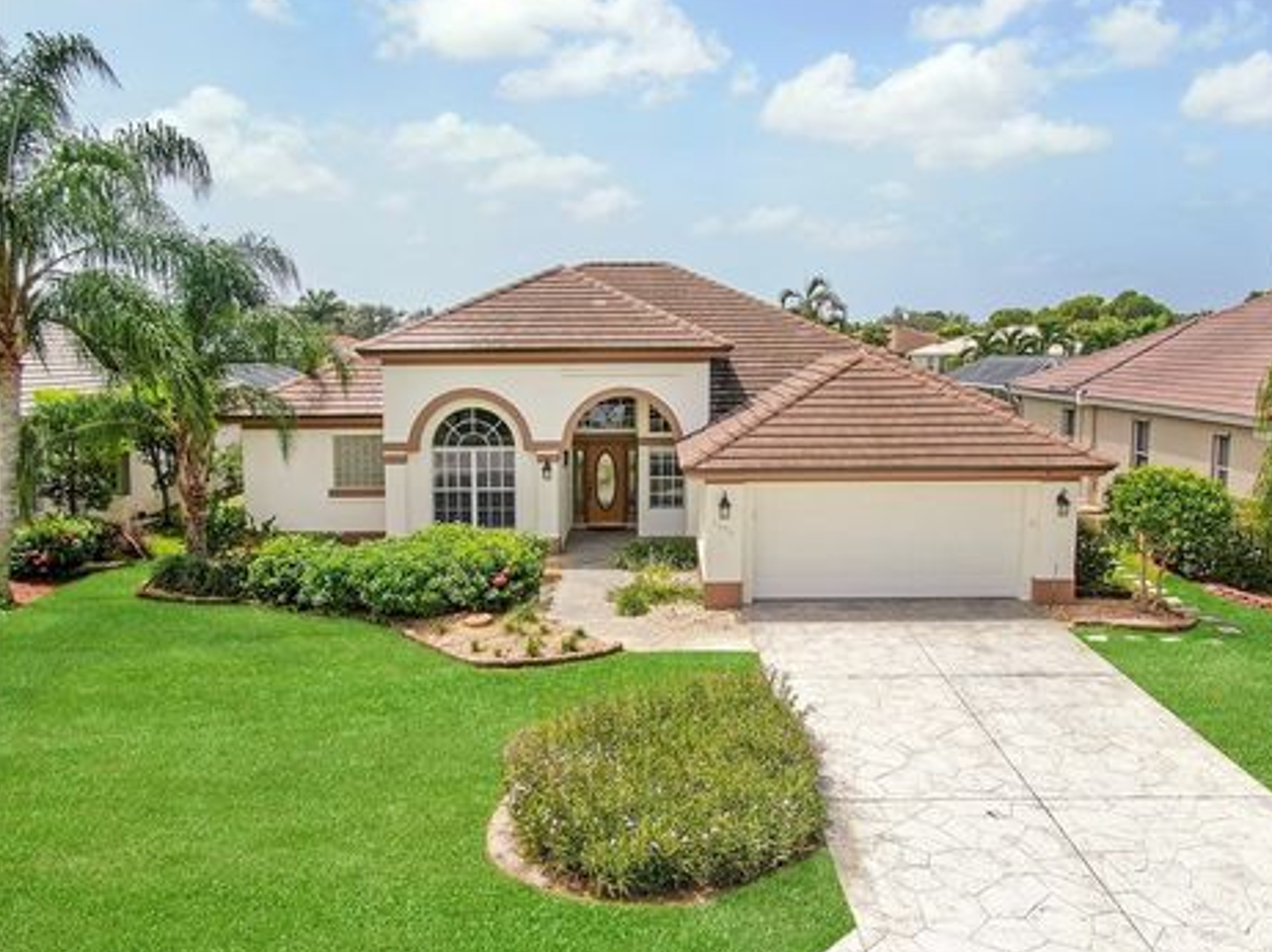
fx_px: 955
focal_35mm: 26
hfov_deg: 67.3
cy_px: 497
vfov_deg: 53.0
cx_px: 677
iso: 100
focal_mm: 4.39
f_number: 2.8
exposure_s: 1/1250
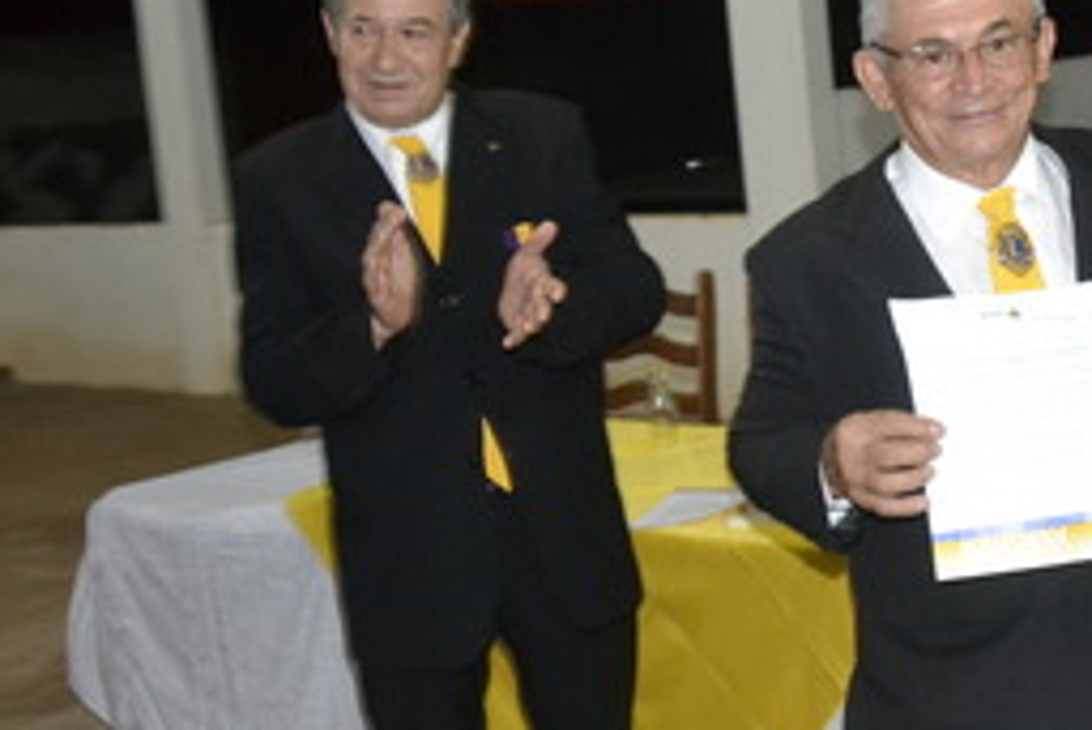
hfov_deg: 22.0
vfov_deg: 15.2
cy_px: 337
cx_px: 1013
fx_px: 2730
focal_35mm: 90
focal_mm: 31
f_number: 4
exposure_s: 1/60
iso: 3200
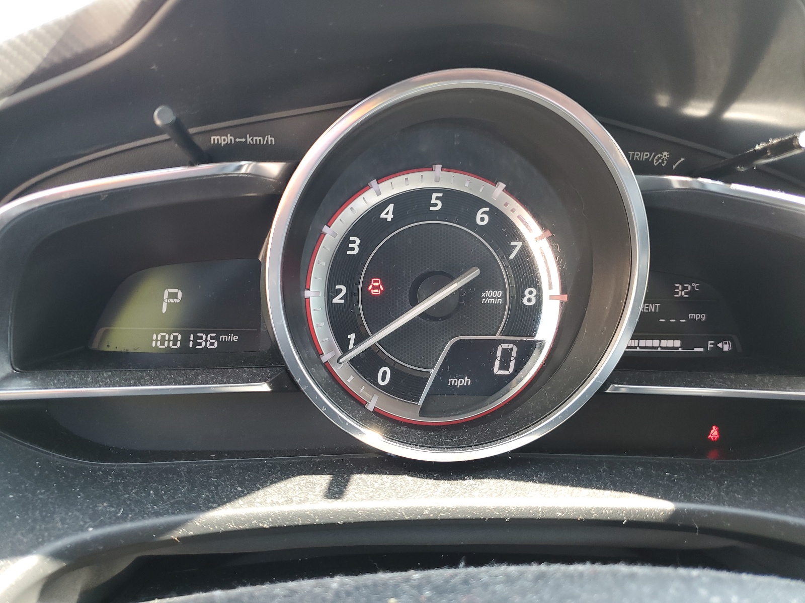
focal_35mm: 26
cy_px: 302
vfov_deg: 53.1
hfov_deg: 67.3
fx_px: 605
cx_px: 402
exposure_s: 1/60.2
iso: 58
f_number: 1.5
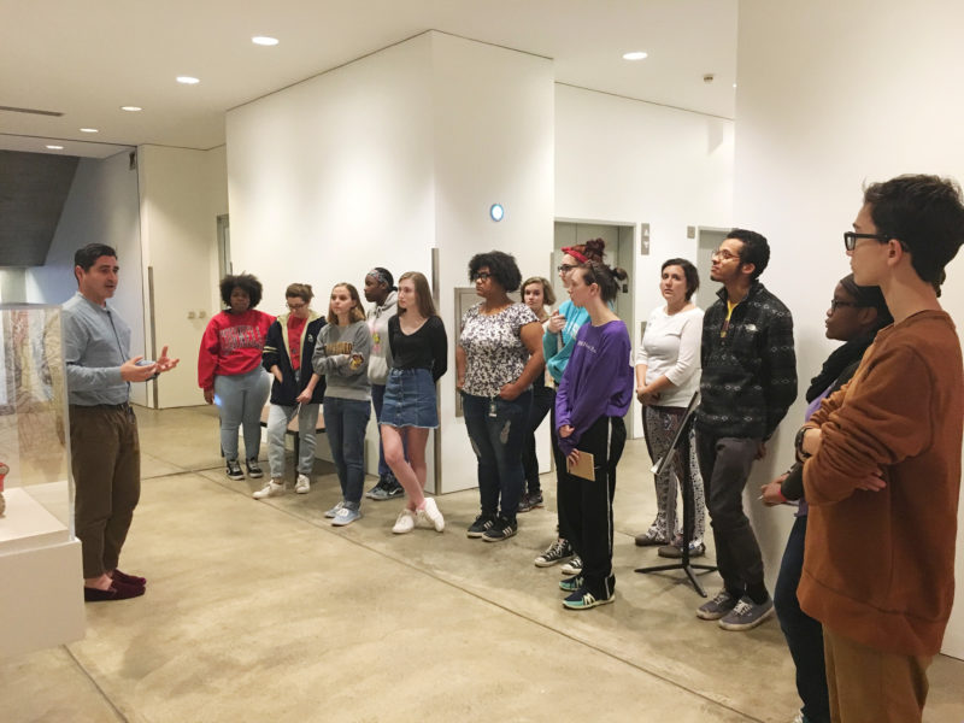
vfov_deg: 48.2
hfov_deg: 61.7
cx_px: 482
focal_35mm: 29
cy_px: 362
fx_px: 808
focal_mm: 4.15
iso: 200
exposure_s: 1/30
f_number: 2.2
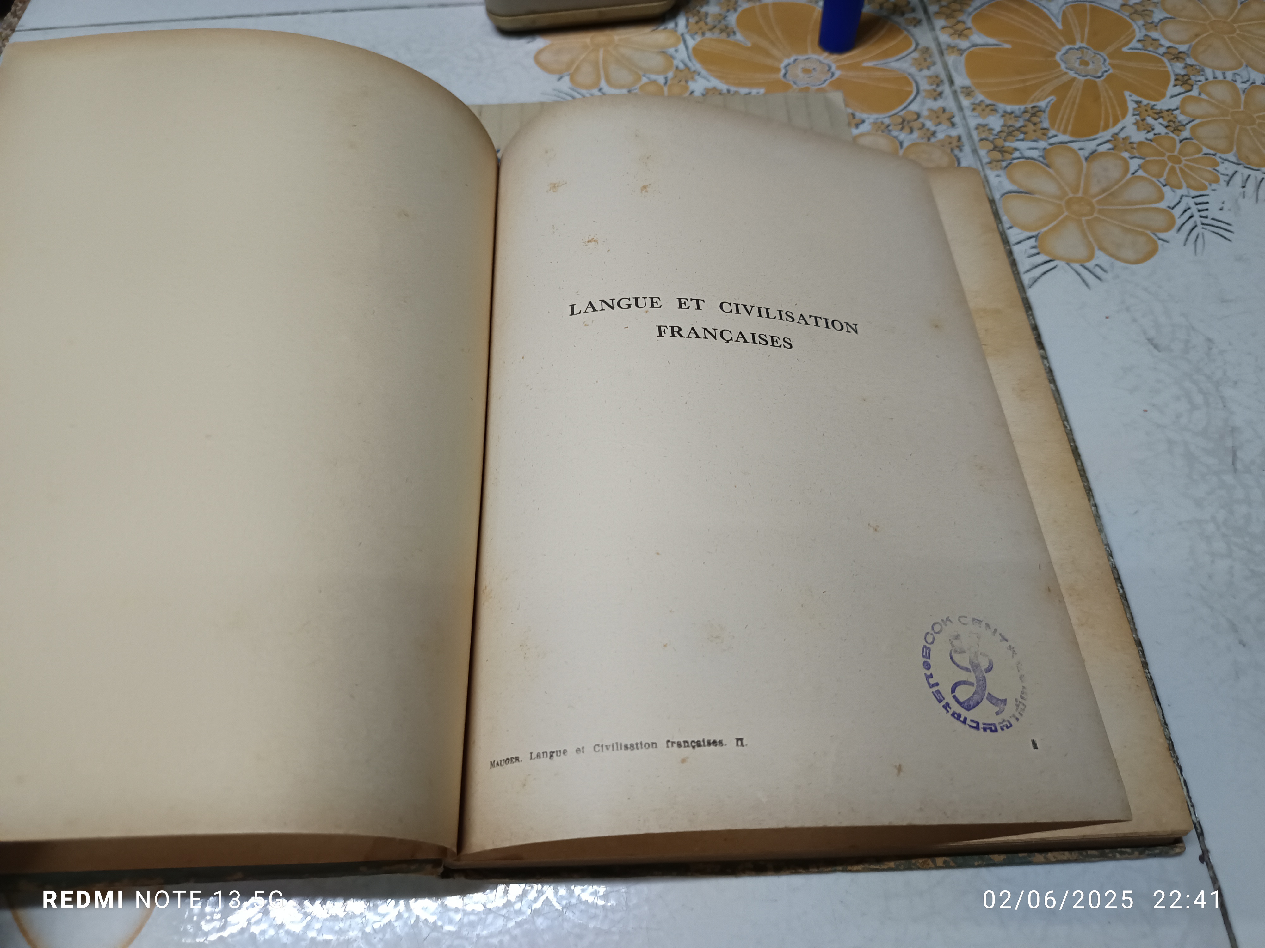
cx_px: 632
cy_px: 474
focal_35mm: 24
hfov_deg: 71.6
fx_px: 877
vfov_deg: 56.8
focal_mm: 5.31
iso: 1087
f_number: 1.7
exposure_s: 1/50
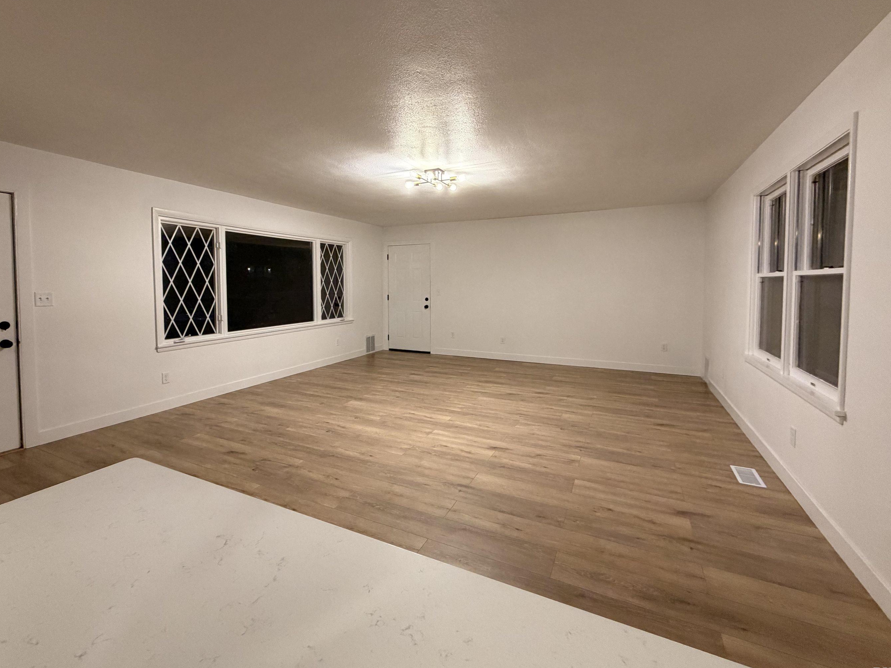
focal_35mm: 16
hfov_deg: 94.4
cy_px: 303
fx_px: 412
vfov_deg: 77.9
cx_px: 415
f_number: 2.2
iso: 250
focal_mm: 2.22
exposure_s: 1/60
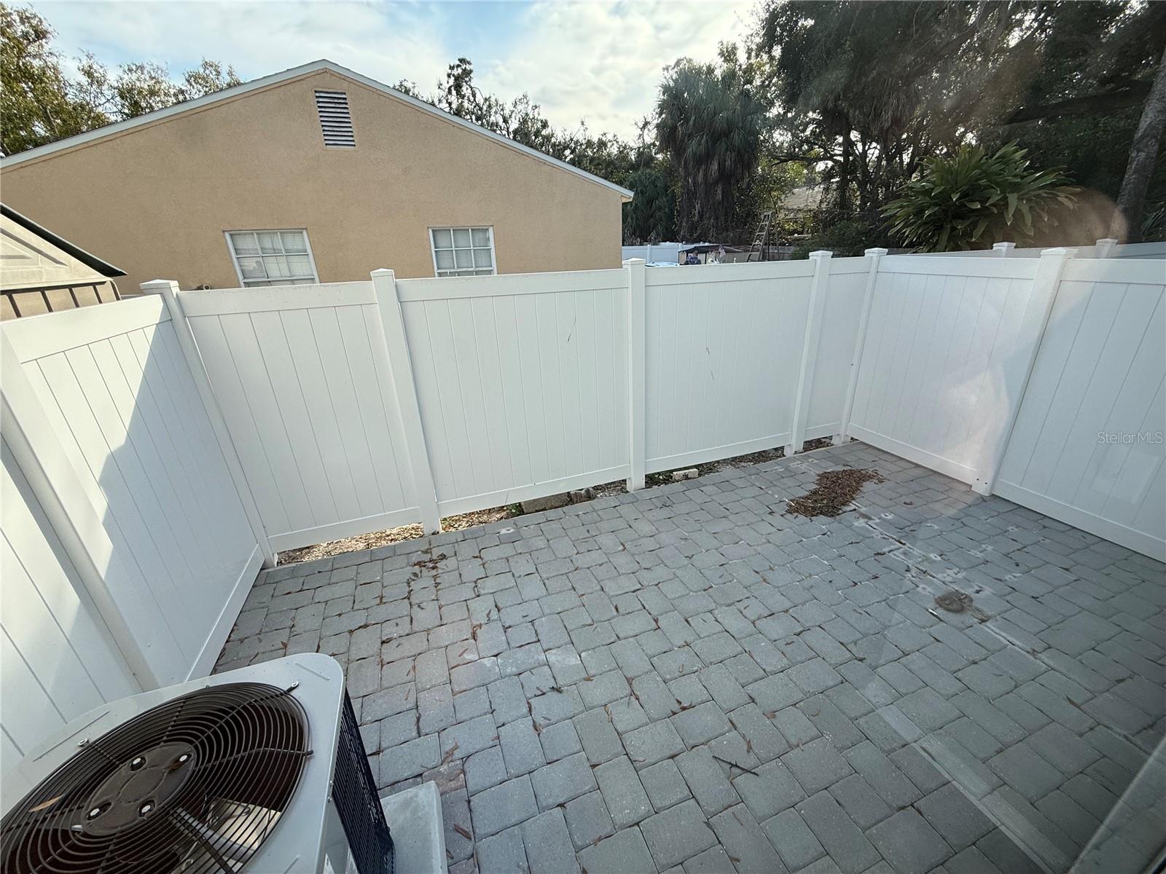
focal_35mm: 14
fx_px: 472
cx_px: 583
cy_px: 437
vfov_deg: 85.7
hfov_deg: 102.1
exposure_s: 1/549
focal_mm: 2.22
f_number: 2.2
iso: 50
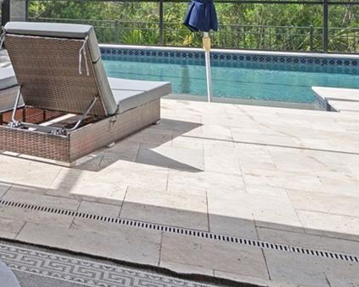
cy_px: -8
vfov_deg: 24.1
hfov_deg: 24.2
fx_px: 638
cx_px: -188
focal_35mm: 60
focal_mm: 17
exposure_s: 1/60
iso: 320
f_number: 9
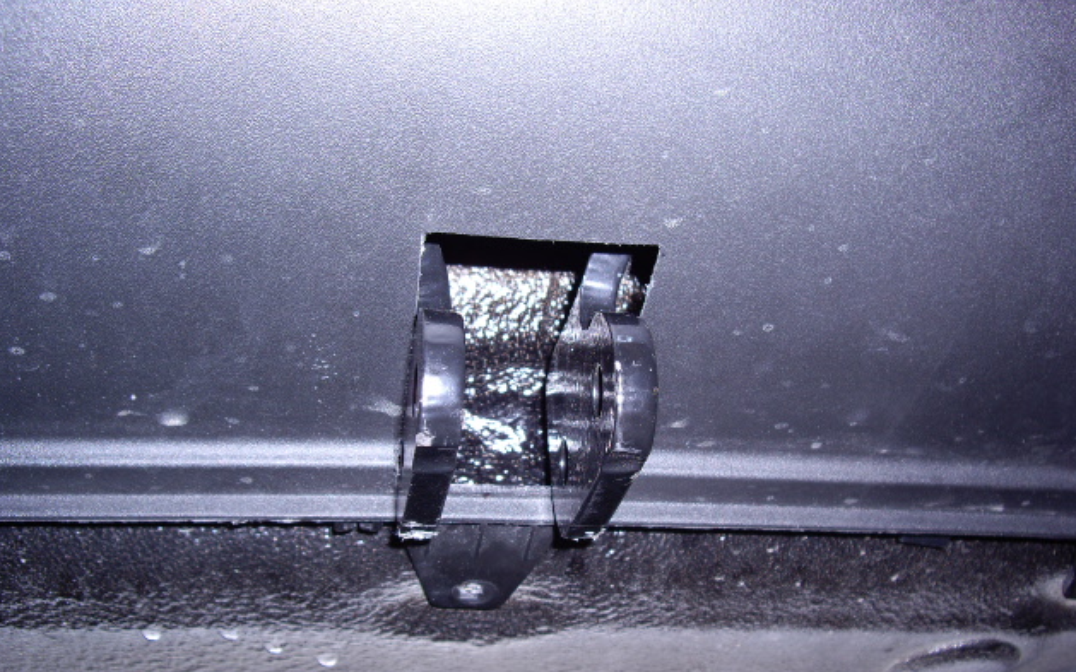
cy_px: 373
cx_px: 541
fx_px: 1202
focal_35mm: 41
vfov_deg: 31.2
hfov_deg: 48.2
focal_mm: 7.9
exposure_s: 1/40
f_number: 2.8
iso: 100
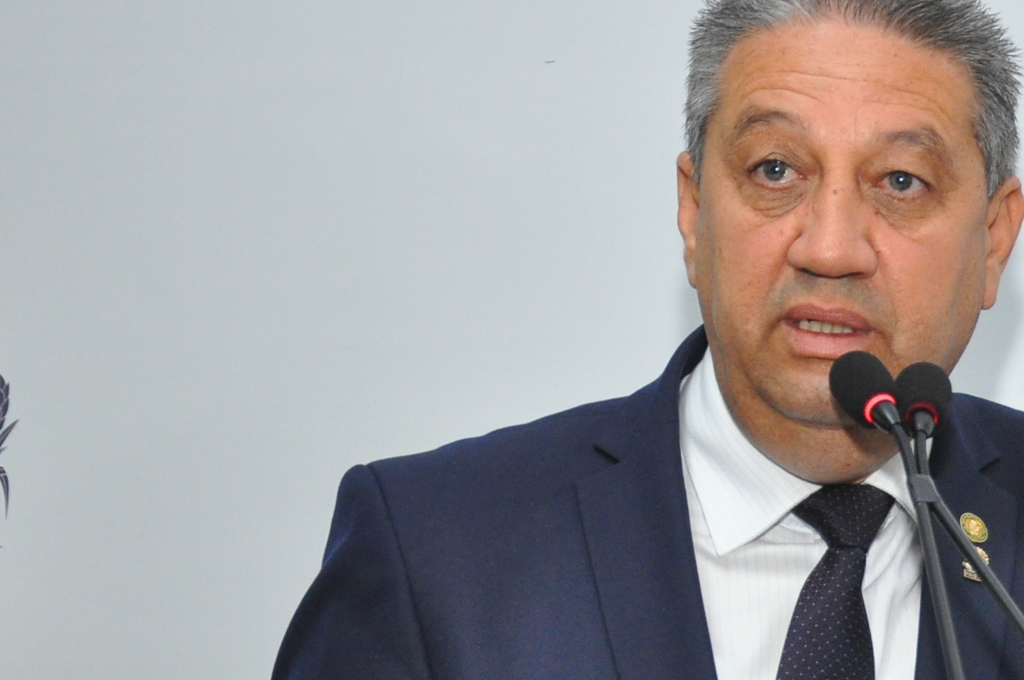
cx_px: 1031
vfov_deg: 9.5
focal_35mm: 143
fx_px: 4063
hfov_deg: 14.1
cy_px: 554
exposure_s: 1/60
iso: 800
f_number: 5.6
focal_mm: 40
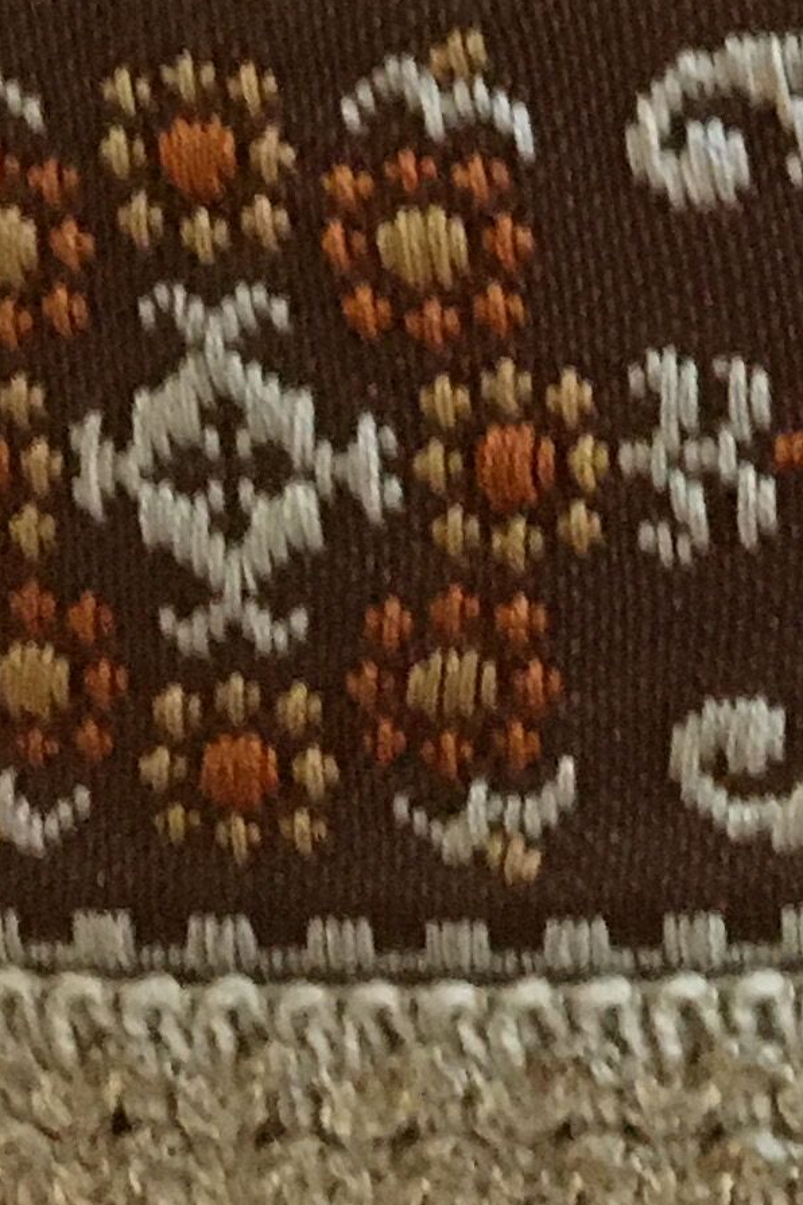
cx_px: 1774
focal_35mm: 136
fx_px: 4550
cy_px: -438
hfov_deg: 9.3
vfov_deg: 14.4
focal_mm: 4.15
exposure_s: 1/17
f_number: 2.2
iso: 250
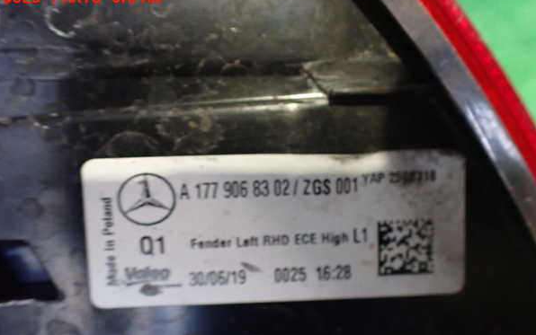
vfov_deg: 39.4
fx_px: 468
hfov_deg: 59.6
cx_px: 267
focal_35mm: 32
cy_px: 188
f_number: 2.3
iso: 800
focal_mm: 5.4
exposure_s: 1/40
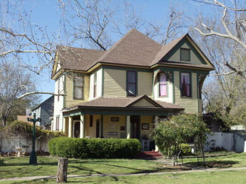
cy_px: 92
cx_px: 123
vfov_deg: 24.0
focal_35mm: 61
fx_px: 433
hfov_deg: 31.7
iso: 100
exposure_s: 1/160
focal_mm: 8.3
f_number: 8.1
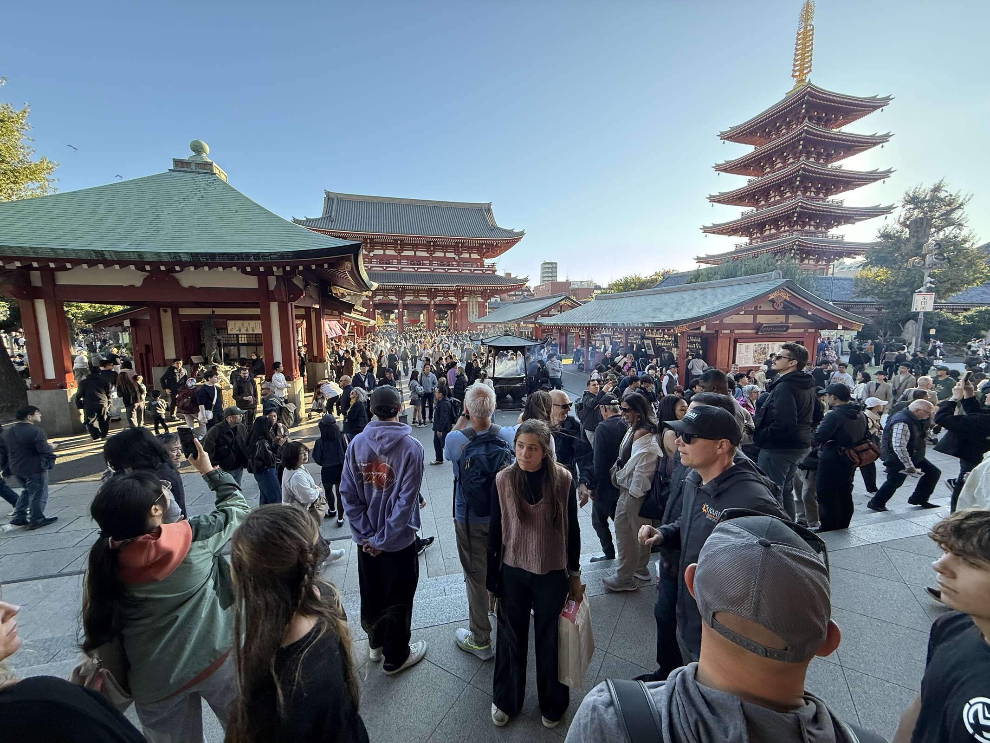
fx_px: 400
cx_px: 495
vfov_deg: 85.7
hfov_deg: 102.1
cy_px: 372
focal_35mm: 14
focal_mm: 2.22
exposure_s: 1/196
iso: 64
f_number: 2.2
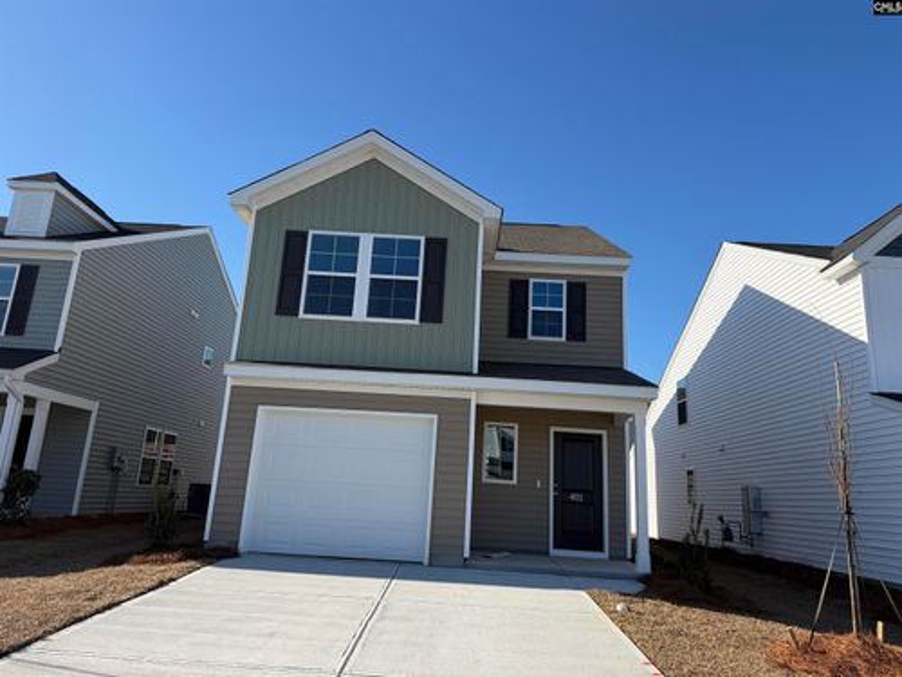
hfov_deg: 71.6
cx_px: 451
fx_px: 625
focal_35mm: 24
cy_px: 338
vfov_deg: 56.8
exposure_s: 1/4975
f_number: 1.78
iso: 100
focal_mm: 6.76
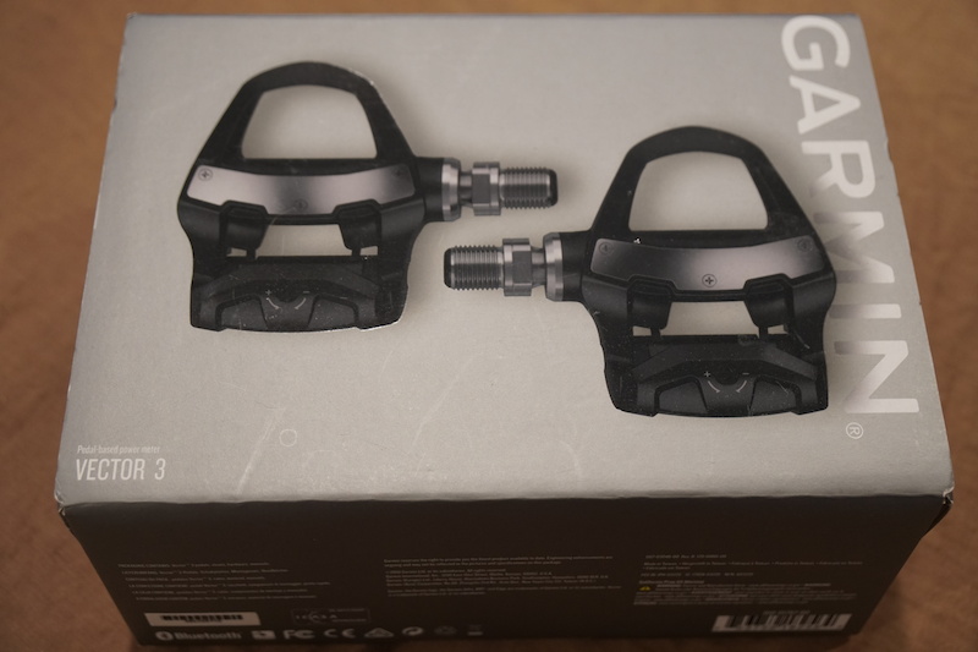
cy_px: 326
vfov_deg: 31.9
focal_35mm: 42
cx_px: 489
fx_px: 1141
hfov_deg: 46.4
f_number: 4
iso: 800
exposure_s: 1/60
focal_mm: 28
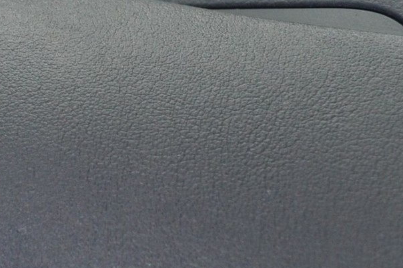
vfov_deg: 7.6
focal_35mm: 180
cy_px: 19
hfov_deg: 11.2
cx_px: -94
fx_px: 2013
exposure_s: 1/125
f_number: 4.5
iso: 450
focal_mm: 29
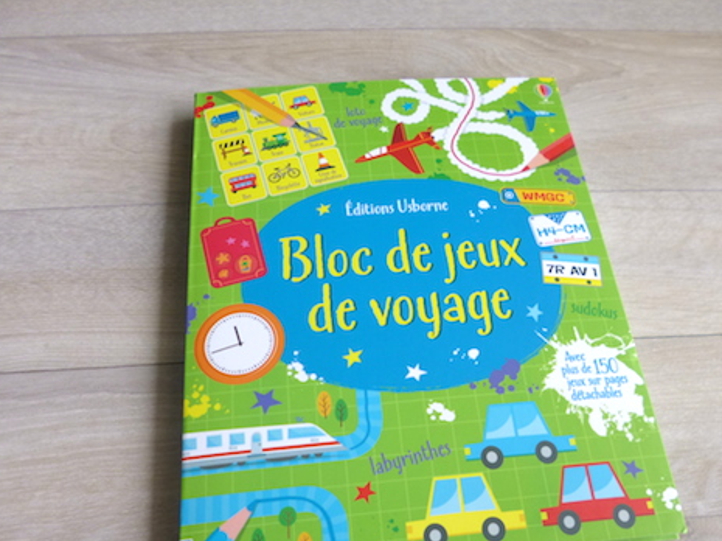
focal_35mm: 31
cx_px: 418
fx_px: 646
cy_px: 333
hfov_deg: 58.1
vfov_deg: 45.1
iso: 100
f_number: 2.5
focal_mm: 4.3
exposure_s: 1/80
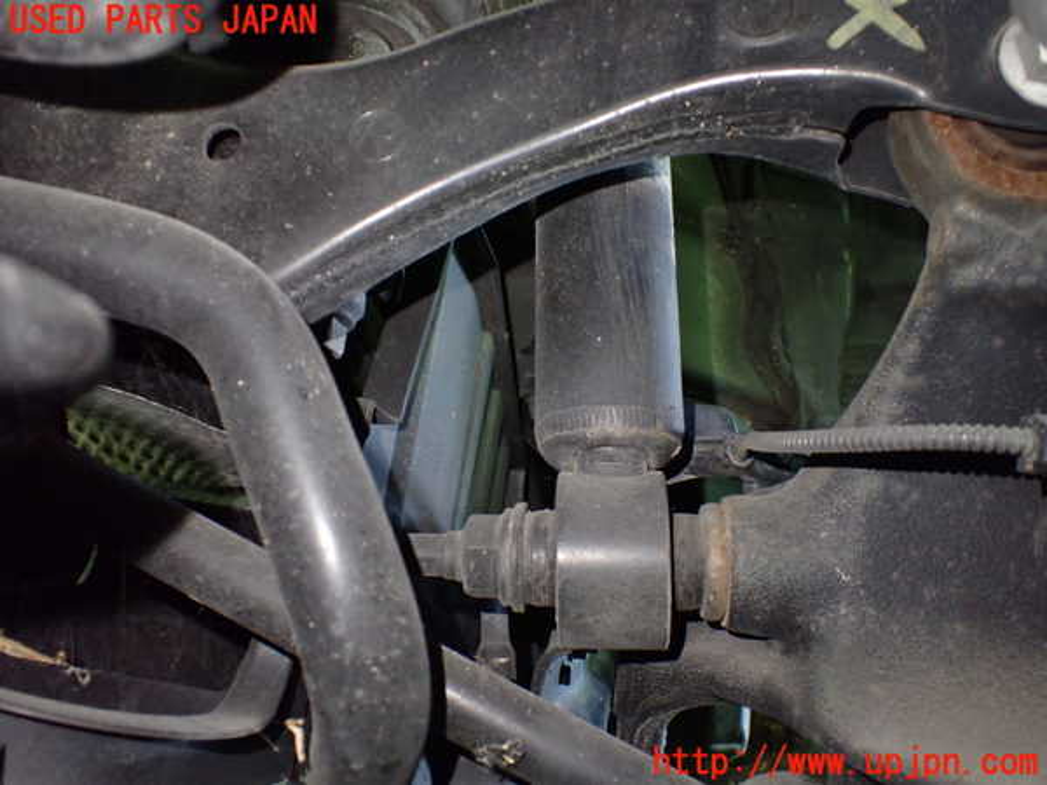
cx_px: 524
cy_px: 392
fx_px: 907
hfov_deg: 60.0
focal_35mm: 30
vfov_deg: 46.8
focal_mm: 5.4
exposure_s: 1/30
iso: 1000
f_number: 2.3
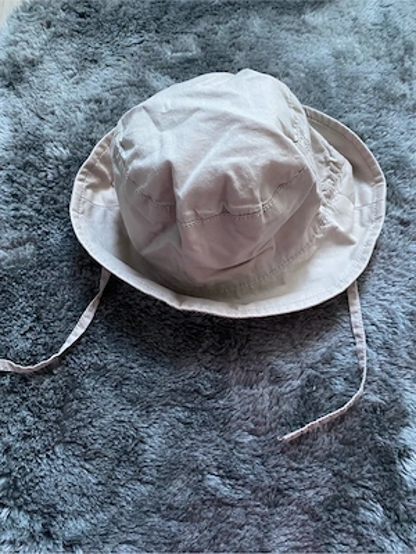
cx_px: 208
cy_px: 277
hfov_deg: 53.1
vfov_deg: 67.3
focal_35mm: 26
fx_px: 417
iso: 640
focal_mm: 4.25
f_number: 1.8
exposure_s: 1/30
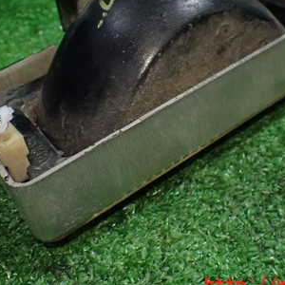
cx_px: 134
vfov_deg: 31.8
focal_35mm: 53
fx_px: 494
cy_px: 85
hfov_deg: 32.2
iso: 640
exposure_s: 1/125
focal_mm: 5.4
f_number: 2.3
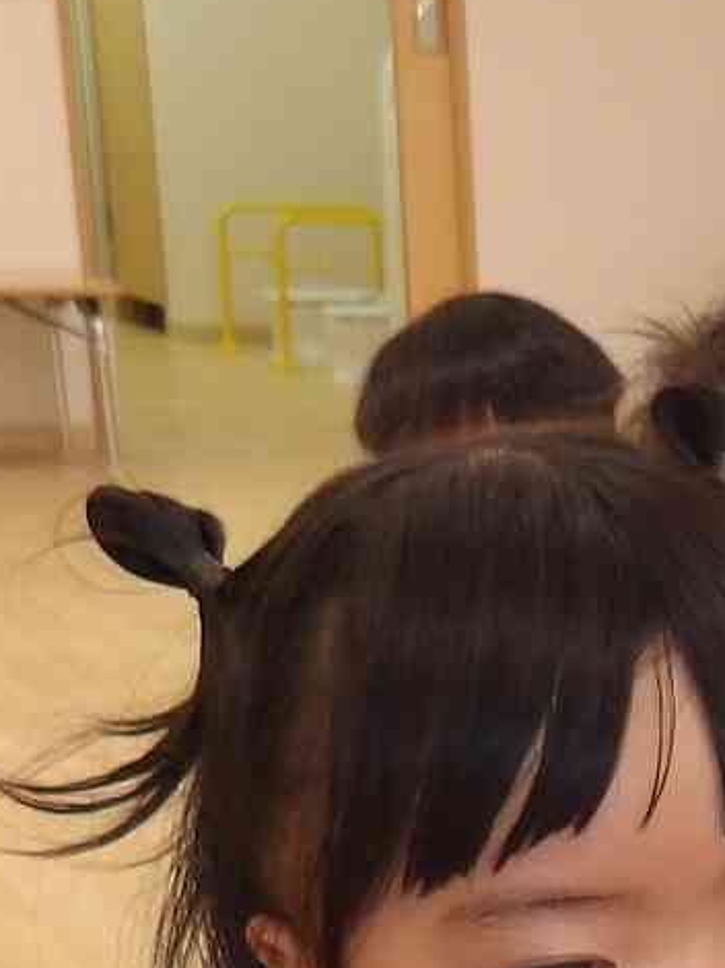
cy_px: 1376
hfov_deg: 13.1
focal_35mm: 106
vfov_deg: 17.1
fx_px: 2963
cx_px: 1132
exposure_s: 1/42
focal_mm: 4.9
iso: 100
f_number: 3
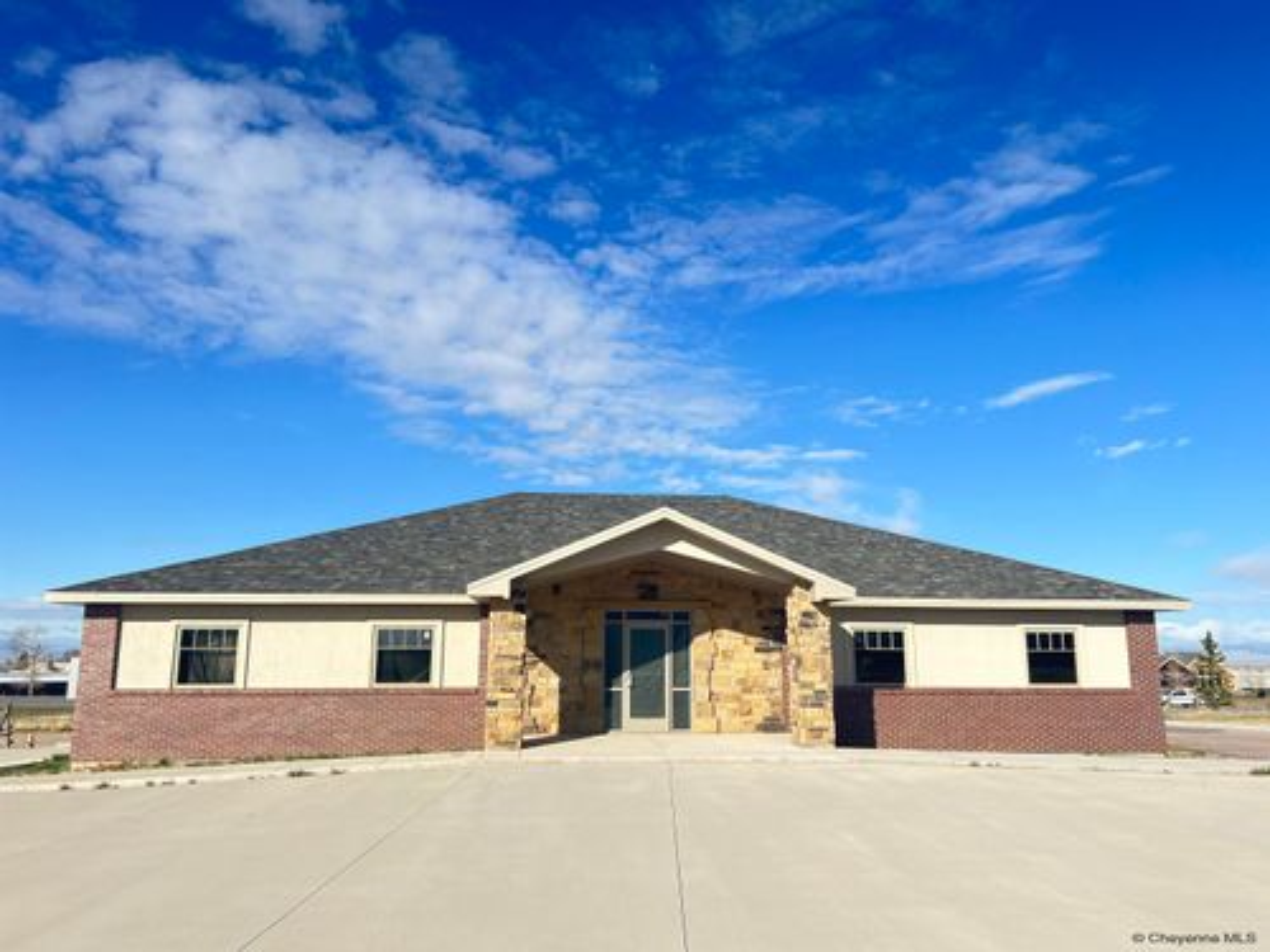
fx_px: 954
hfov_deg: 67.3
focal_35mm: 26
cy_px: 476
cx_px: 635
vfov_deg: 53.1
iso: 50
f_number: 1.5
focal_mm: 5.7
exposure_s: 1/3704
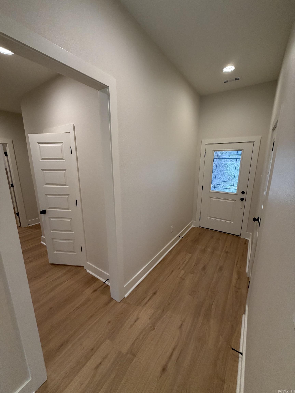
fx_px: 159
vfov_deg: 102.1
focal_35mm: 14
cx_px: 148
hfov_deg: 85.7
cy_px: 196
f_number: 2.2
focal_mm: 2.22
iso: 160
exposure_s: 1/60
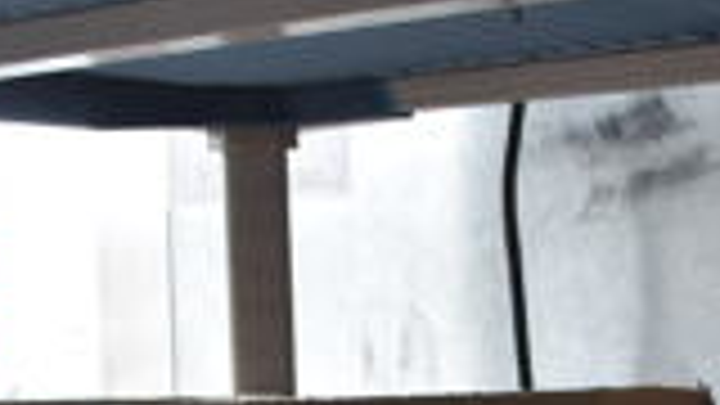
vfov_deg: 10.3
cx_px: 666
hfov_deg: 19.4
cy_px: 806
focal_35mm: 108
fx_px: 2062
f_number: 3.5
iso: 720
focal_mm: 18
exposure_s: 1/250
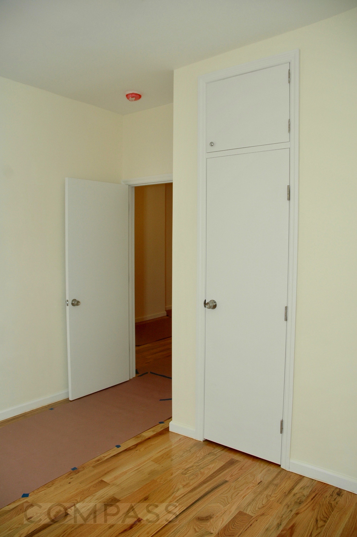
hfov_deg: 47.8
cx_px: 178
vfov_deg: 67.4
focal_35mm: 27
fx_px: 402
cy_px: 268
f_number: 4.5
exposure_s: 1/60
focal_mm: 18
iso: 320
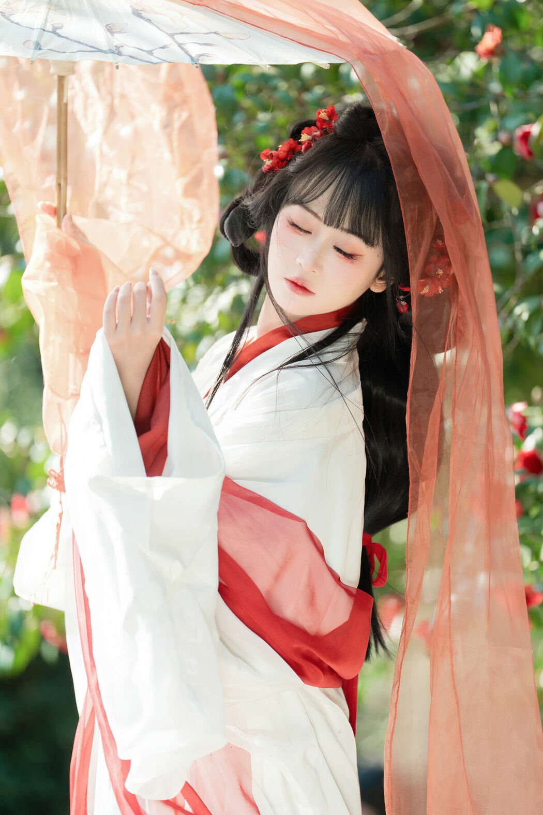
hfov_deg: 7.6
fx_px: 4072
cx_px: 272
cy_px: 408
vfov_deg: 11.4
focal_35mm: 180
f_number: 2.8
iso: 160
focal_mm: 180
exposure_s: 1/400
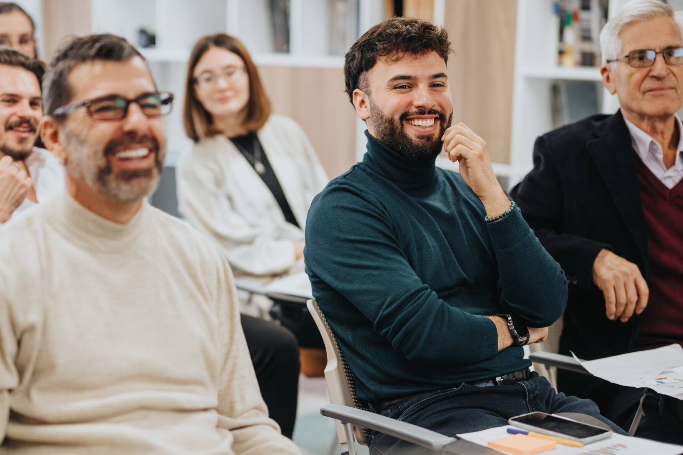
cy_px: 312
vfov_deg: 17.4
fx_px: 1480
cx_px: 264
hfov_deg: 25.9
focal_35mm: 78
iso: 100
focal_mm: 50
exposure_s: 1/125
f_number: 1.2
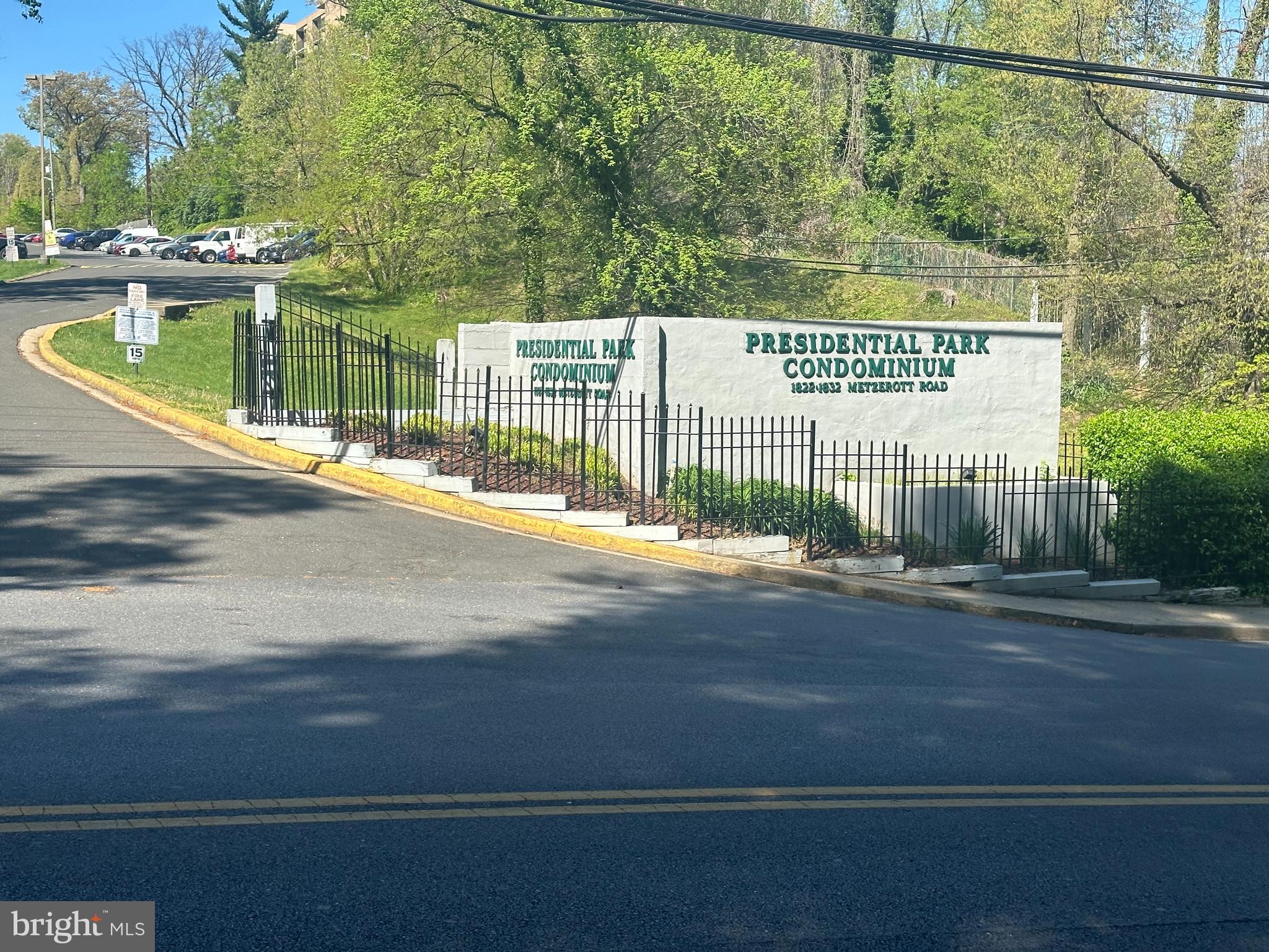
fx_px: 1760
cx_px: 634
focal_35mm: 48
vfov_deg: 30.3
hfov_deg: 39.7
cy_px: 476
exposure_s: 1/2358
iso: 64
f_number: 1.78
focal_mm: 6.86
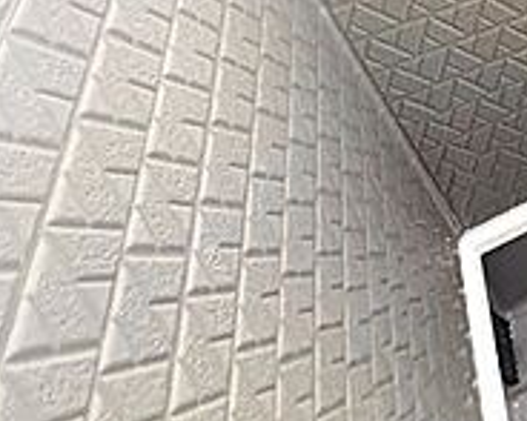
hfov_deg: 25.4
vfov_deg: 26.3
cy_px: -165
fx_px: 717
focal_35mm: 46
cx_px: 856
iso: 64
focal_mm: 2.22
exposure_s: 1/196
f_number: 2.2
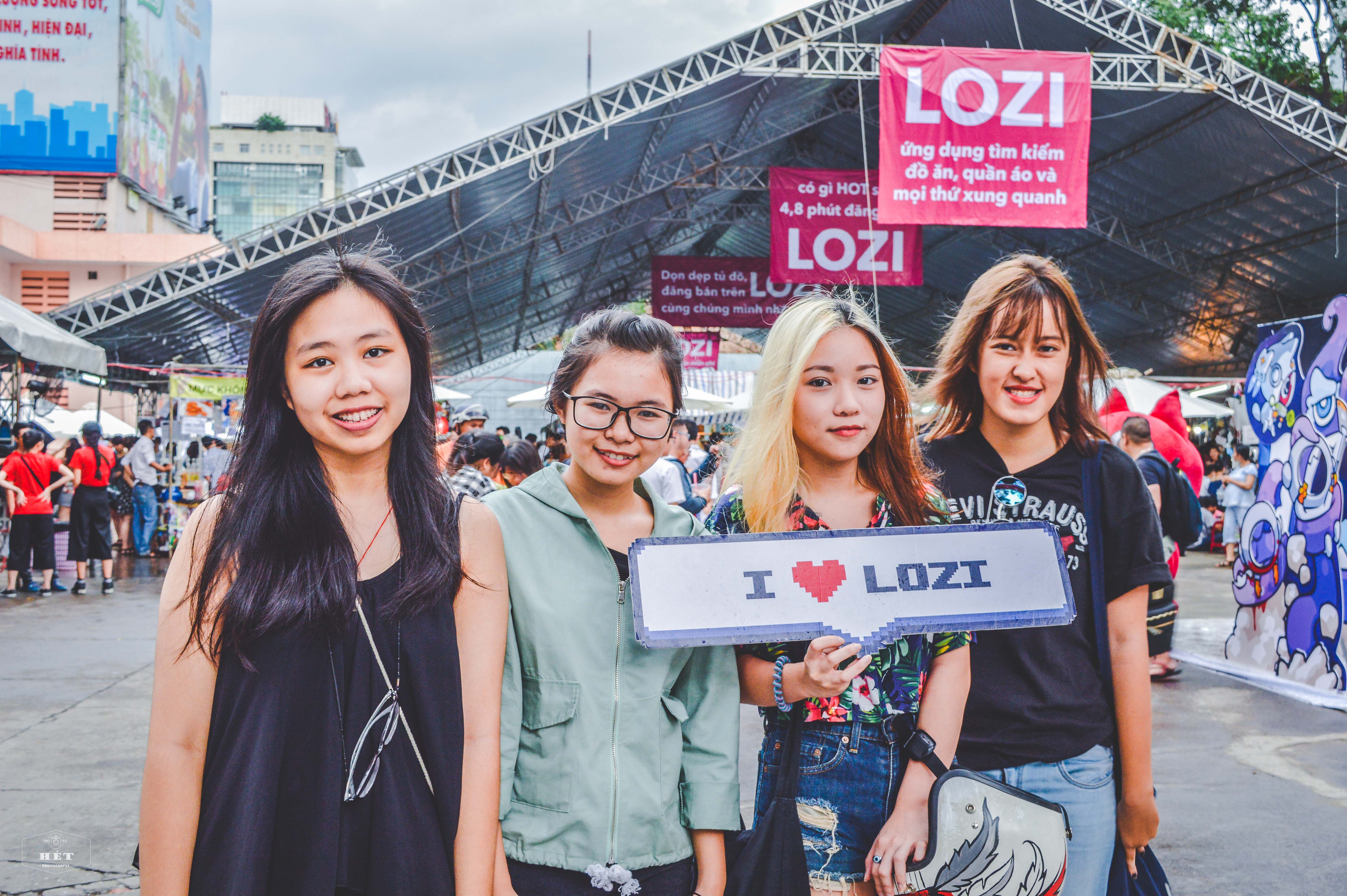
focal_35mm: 39
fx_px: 1458
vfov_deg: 34.1
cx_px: 674
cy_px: 448
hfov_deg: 49.6
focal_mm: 26
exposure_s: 1/40
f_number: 6.3
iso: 250
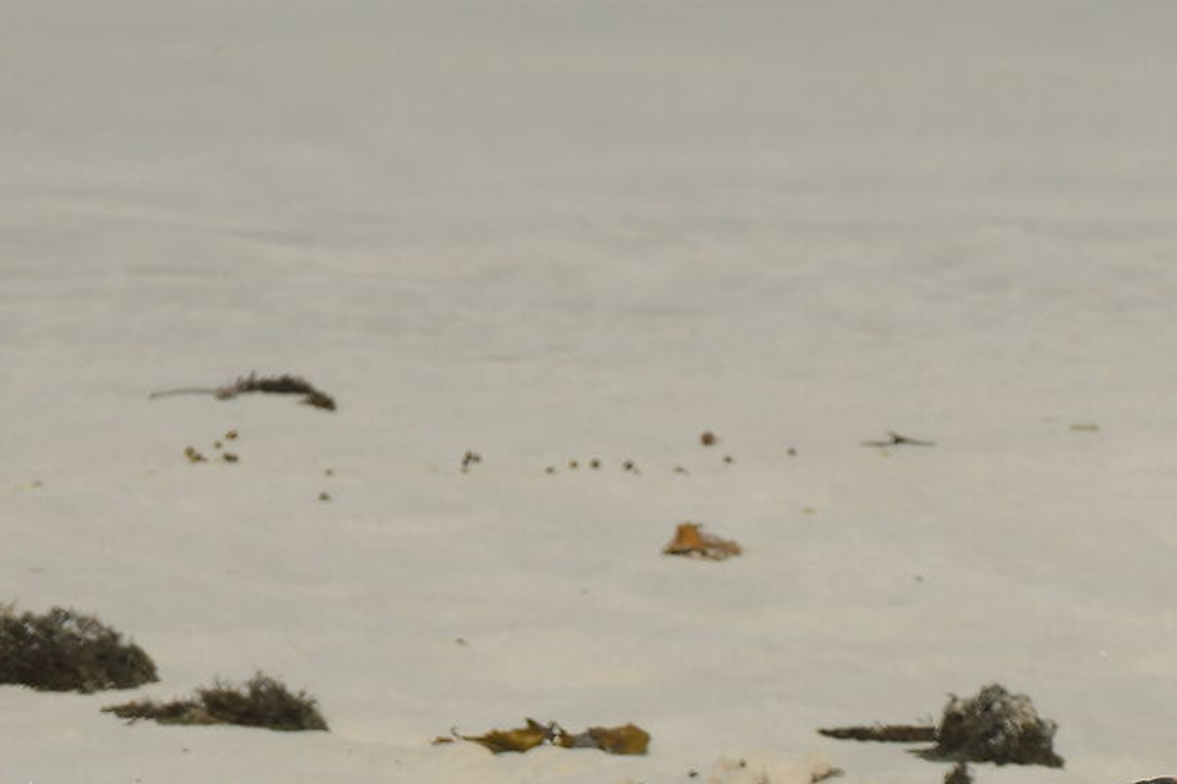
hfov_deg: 2.0
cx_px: 2072
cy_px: 833
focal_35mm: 1031
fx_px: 33698
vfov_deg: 1.3
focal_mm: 191.6
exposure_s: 1/500
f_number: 8
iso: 160
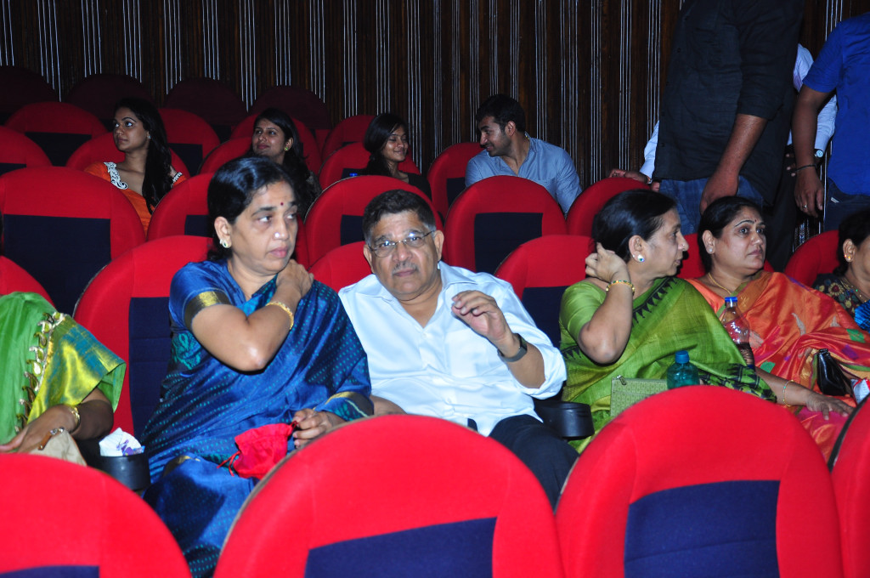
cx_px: 435
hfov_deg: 38.9
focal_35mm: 51
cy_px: 289
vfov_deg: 26.4
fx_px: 1231
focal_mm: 34
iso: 320
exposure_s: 1/125
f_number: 5.6
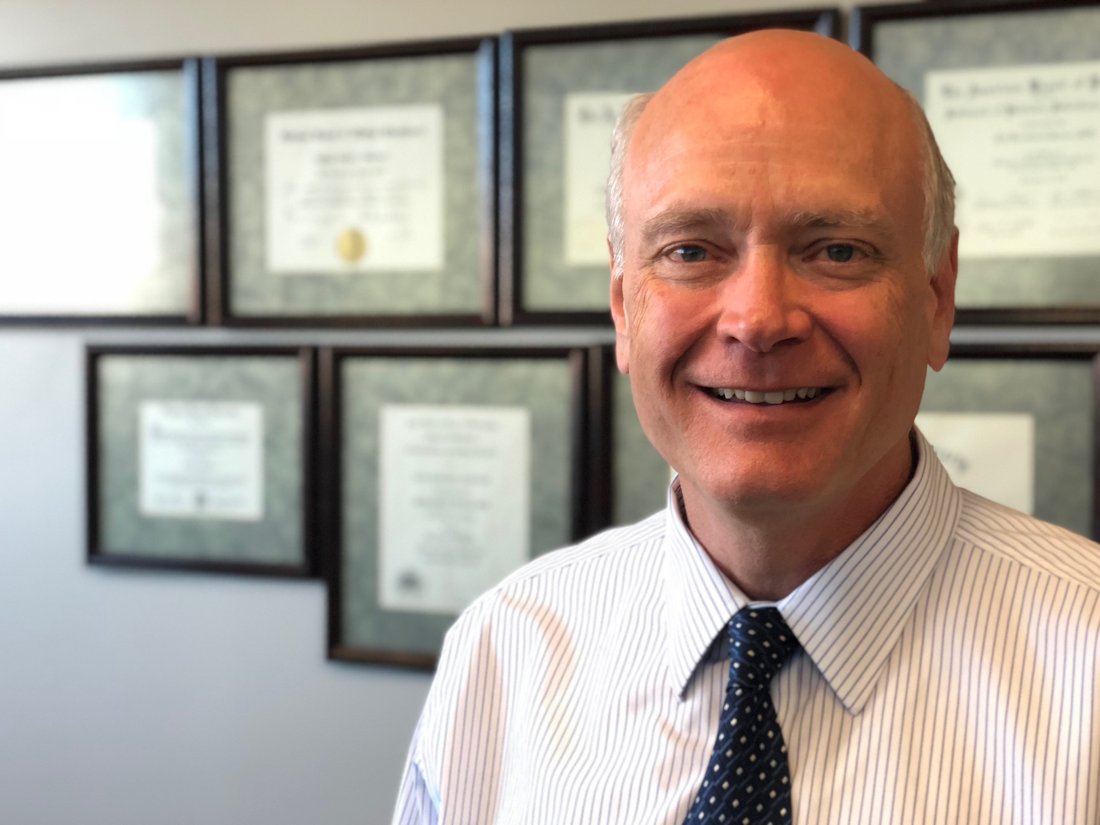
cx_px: 560
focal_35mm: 53
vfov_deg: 27.5
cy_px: 418
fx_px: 1684
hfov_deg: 36.2
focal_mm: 6
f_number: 2.4
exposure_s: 1/60
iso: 80
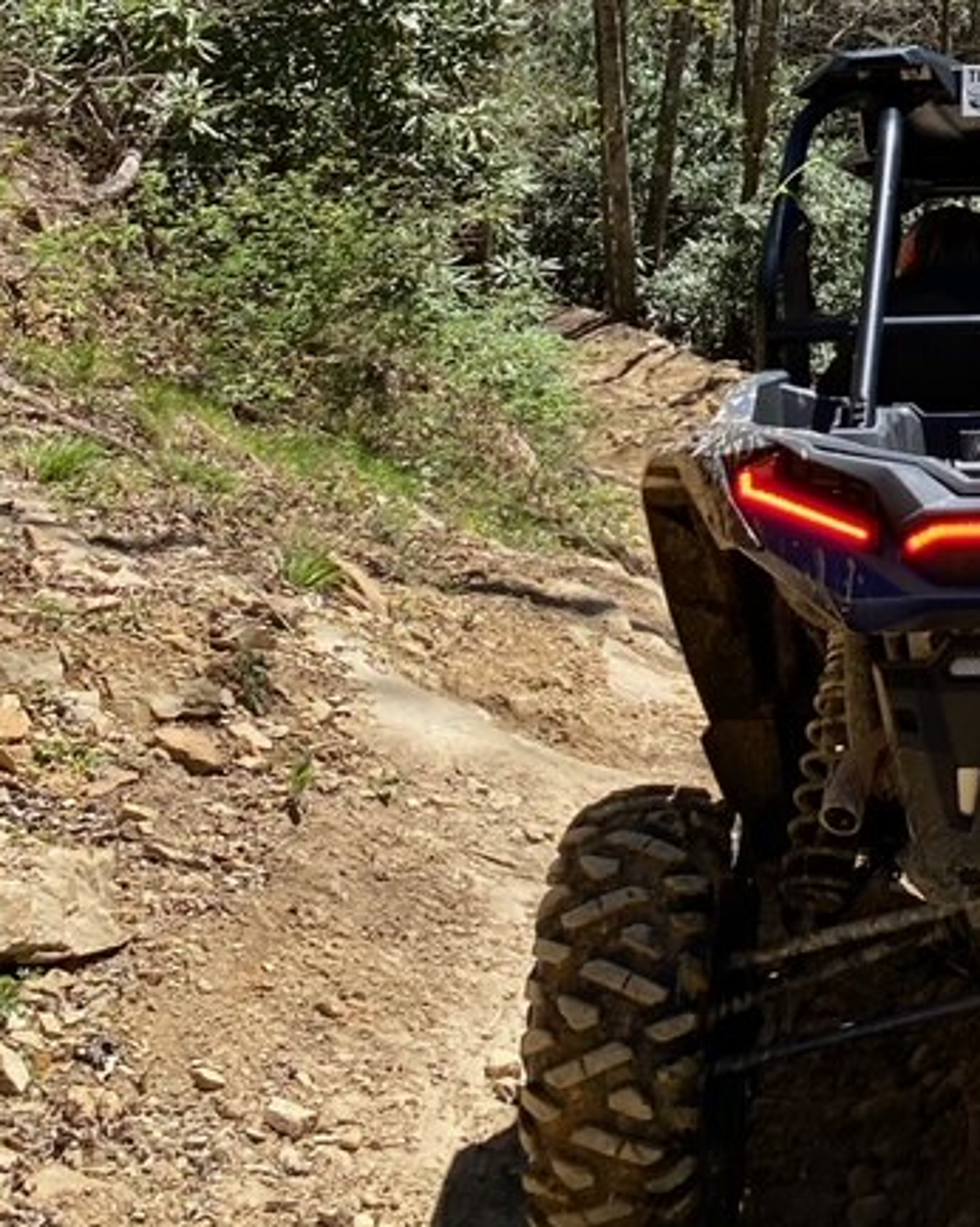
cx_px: 1173
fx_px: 2721
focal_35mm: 75
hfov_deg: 19.3
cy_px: -232
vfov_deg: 23.3
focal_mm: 4.25
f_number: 1.8
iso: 32
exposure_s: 1/981
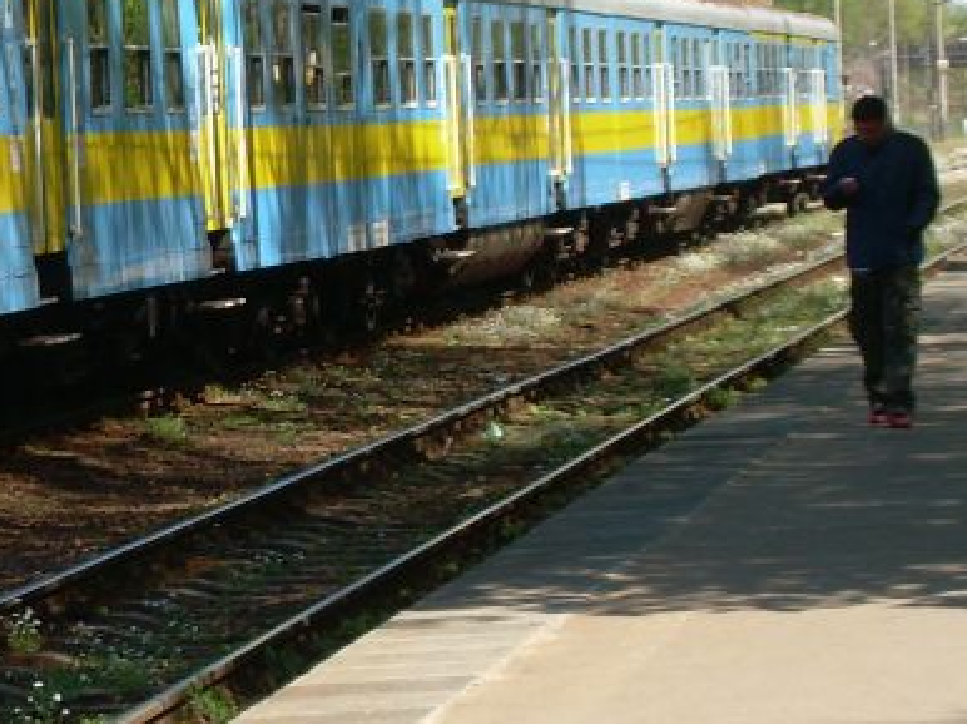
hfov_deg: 8.6
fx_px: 6365
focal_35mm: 228
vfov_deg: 6.5
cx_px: 25
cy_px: 155
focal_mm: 18.9
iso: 50
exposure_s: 1/193
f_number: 4.9
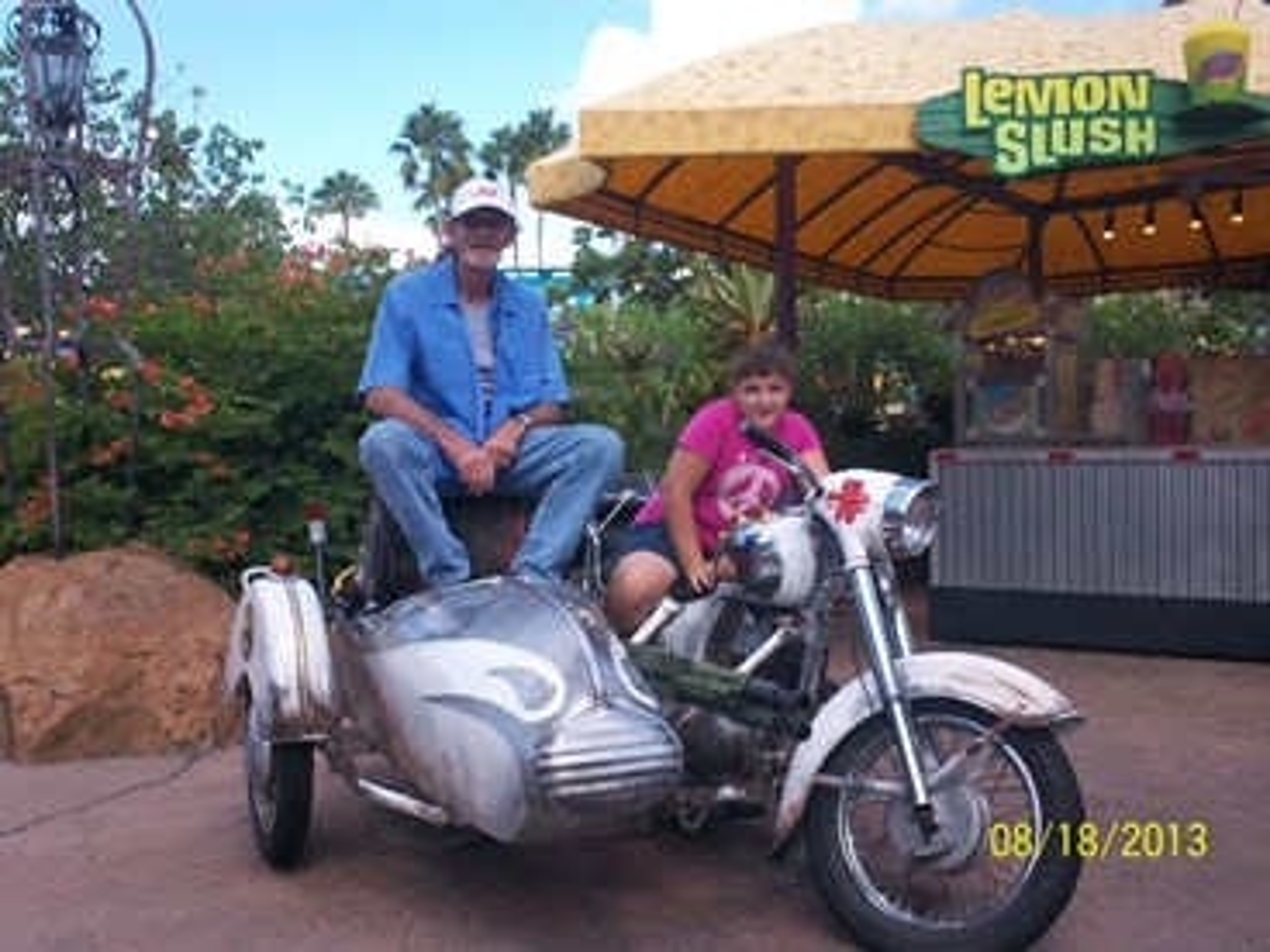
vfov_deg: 37.7
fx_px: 1394
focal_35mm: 38
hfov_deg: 49.0
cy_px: 476
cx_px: 635
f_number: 4.5
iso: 80
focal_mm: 6.3
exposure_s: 1/250
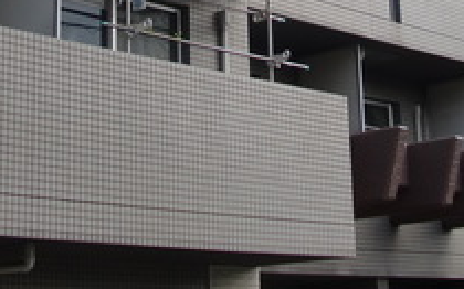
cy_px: -168
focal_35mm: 109
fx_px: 1378
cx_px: 252
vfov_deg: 11.4
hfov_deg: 19.1
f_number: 2.8
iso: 64
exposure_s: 1/640
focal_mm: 6.3
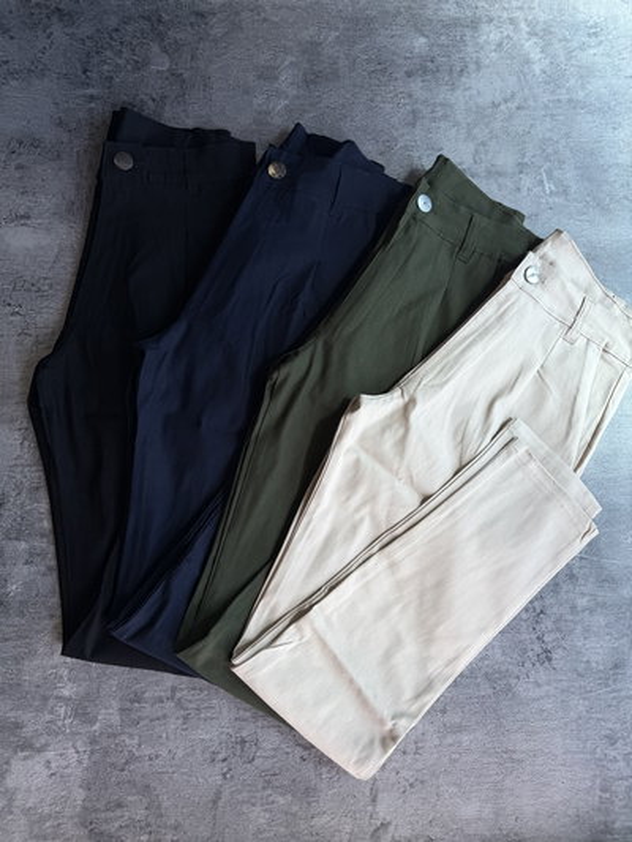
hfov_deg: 56.8
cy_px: 421
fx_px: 584
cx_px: 316
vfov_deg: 71.6
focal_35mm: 24
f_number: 1.78
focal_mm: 6.76
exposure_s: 1/383
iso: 80
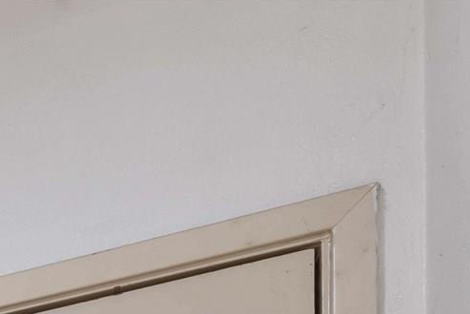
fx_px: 1136
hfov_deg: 13.3
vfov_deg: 10.5
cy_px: 970
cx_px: -775
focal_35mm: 87
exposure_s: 1.3
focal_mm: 14
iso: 100
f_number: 7.1
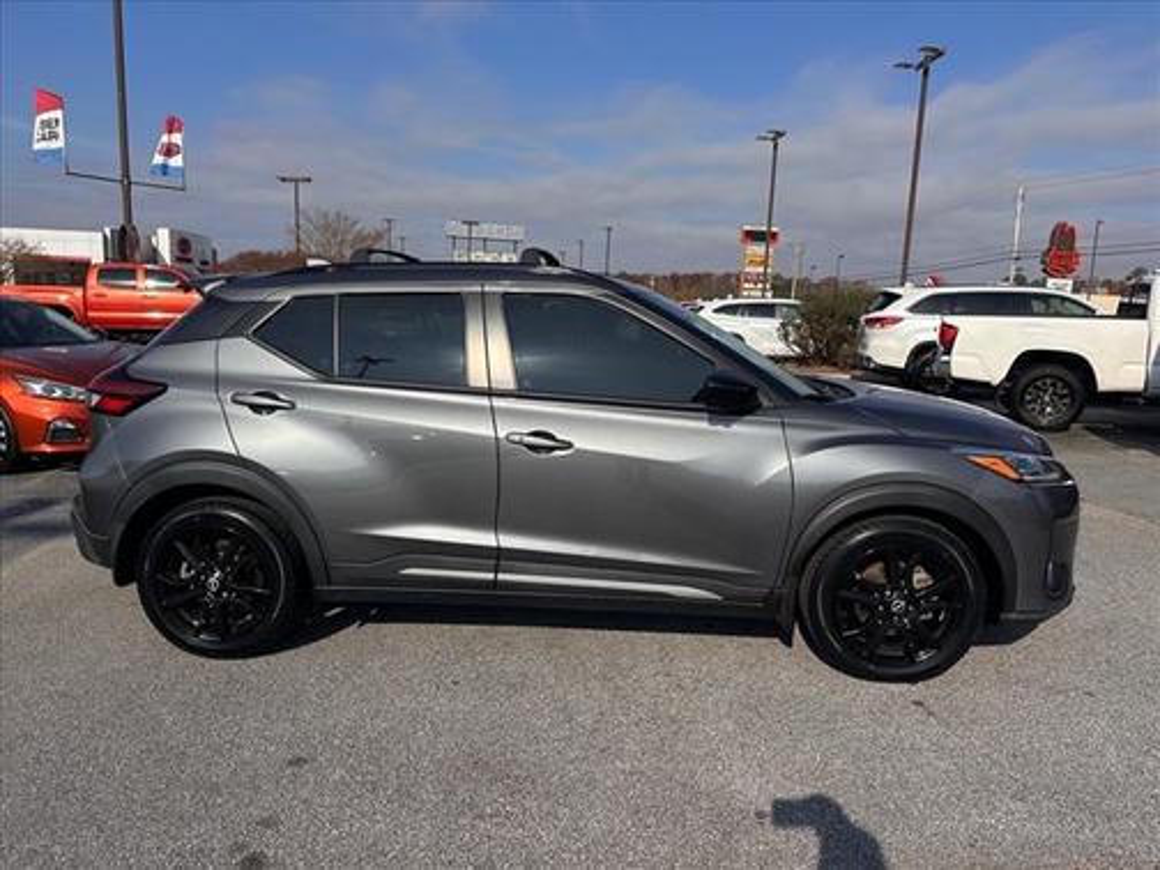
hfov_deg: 71.6
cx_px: 580
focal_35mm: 24
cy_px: 435
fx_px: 804
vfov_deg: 56.8
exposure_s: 1/6623
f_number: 1.78
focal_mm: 6.86
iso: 80
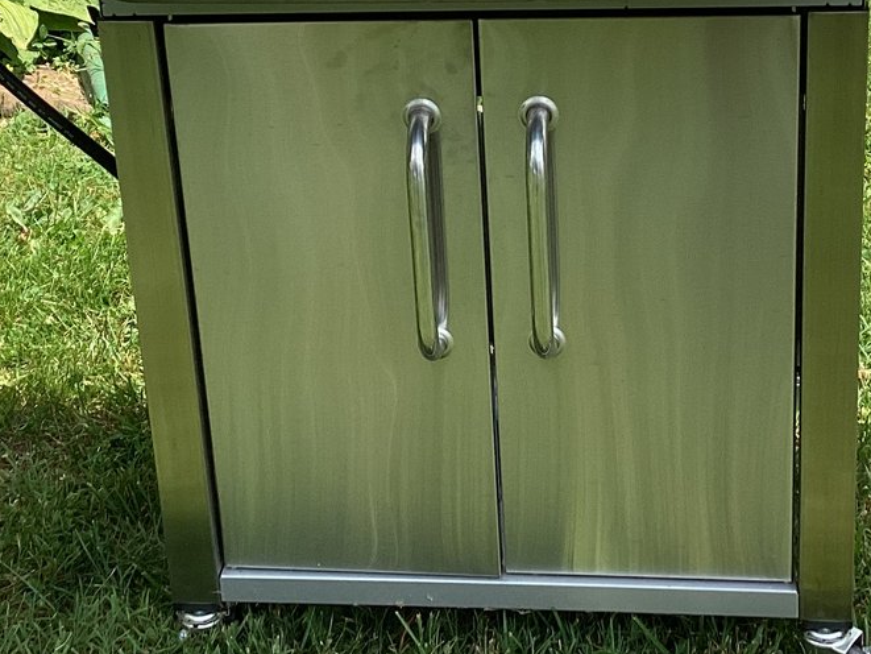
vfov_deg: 20.3
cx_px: 470
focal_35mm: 71
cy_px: 57
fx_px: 1787
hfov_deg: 27.4
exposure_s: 1/776
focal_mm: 3.3
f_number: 2.4
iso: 25
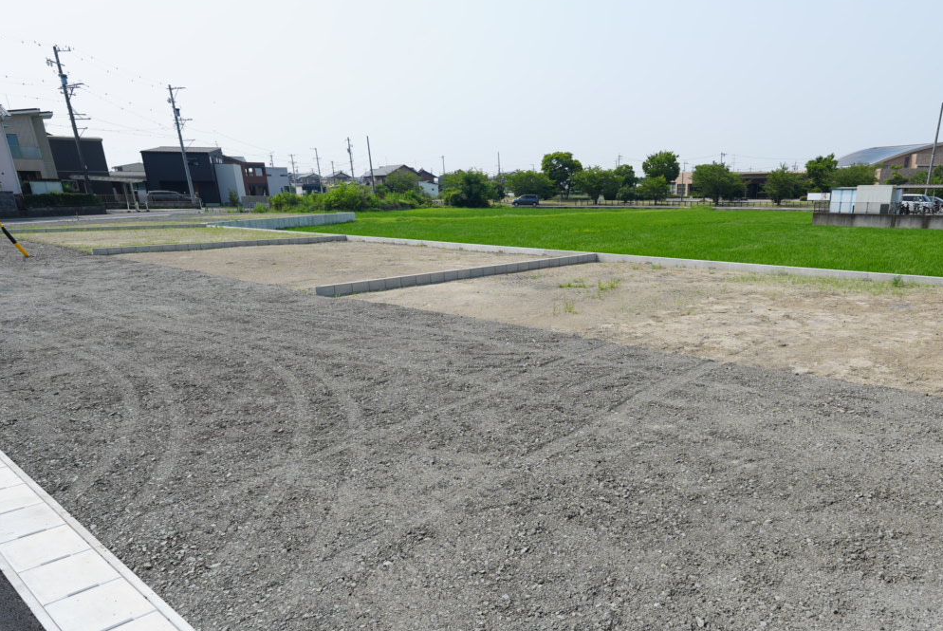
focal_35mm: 26
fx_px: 682
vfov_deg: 48.5
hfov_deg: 68.1
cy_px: 438
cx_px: 598
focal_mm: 16
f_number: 5
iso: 100
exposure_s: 1/800
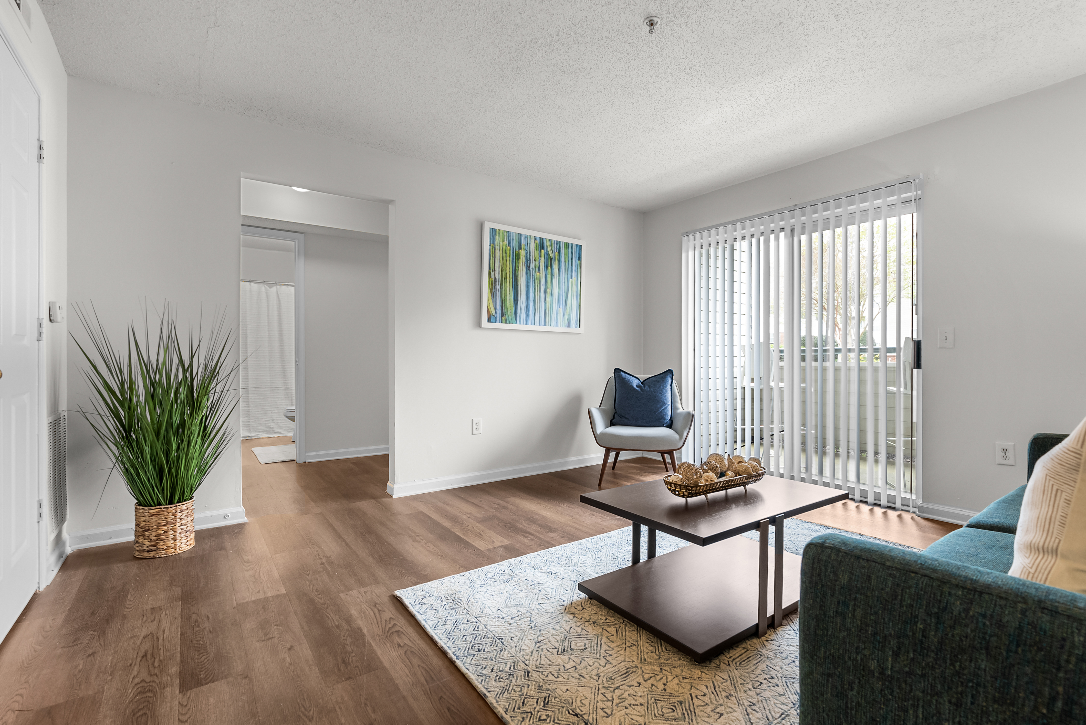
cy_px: 362
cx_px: 543
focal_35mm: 16
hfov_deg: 96.7
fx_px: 483
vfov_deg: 73.8
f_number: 7.1
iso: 320
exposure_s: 1/4
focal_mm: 16
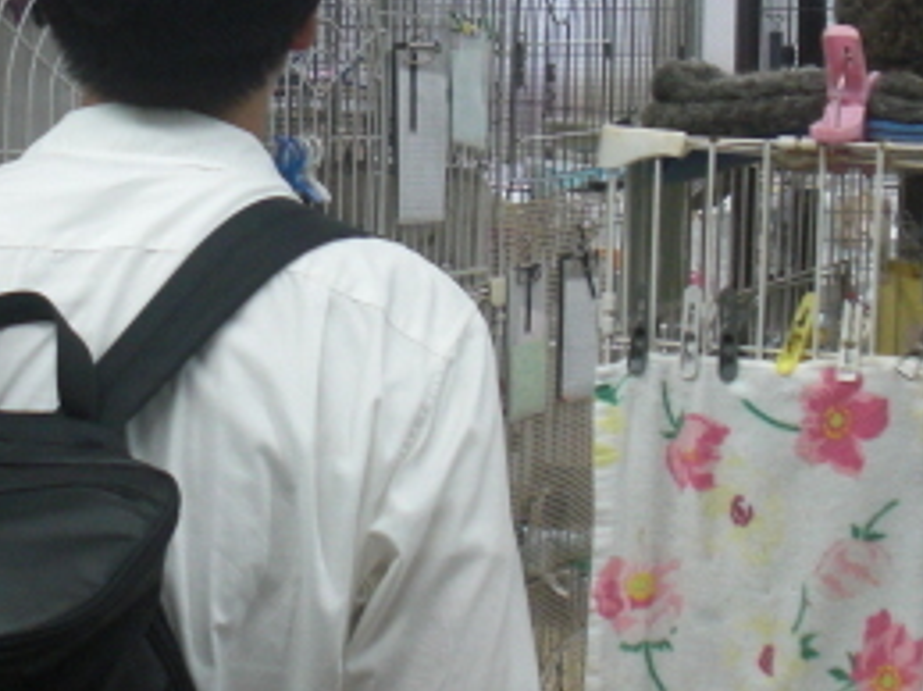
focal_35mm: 89
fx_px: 2372
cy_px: 214
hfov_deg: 21.8
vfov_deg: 16.5
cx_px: 221
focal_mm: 6.3
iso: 200
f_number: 2.8
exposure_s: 1/125
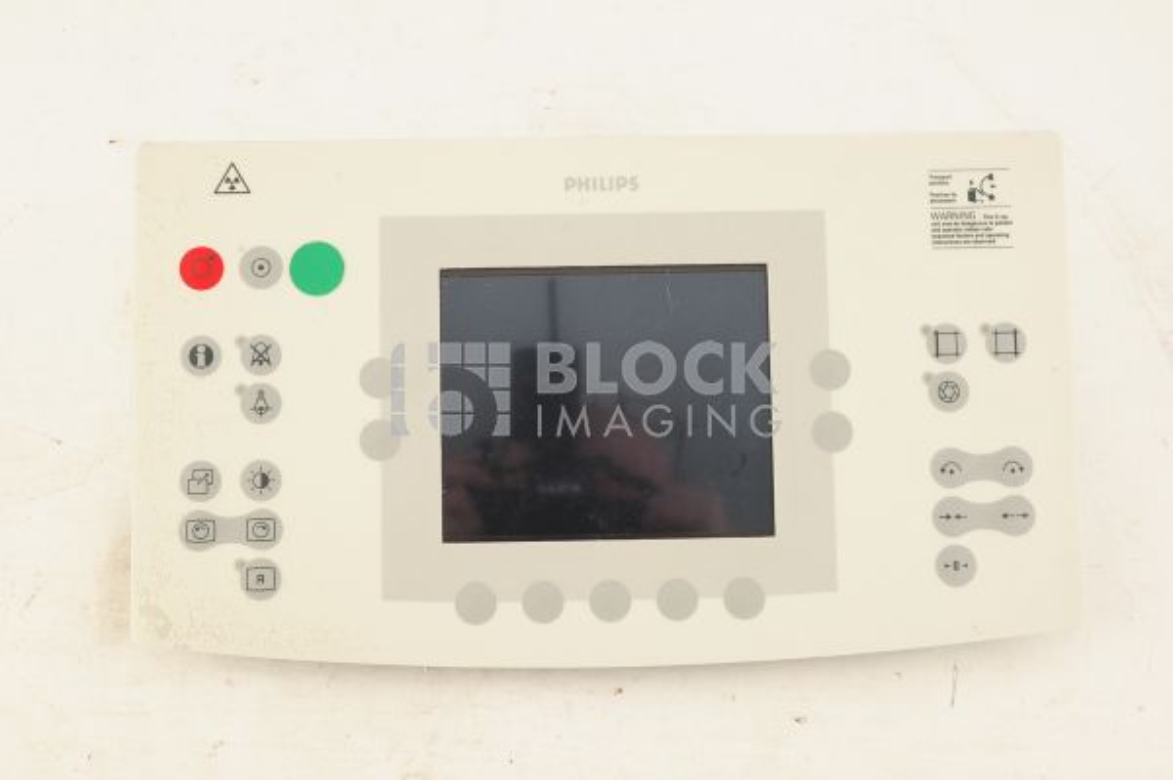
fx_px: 1628
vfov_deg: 26.9
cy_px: 390
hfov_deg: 39.6
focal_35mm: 50
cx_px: 586
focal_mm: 50
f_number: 11
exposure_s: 1/125
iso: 1600
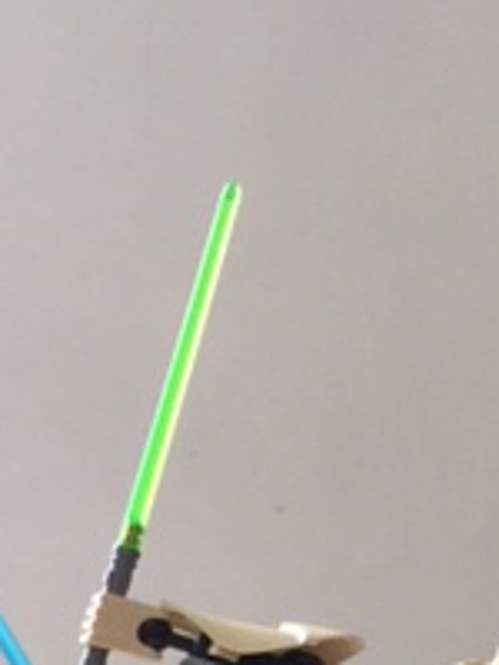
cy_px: 712
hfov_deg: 15.0
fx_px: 1787
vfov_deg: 20.2
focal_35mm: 93
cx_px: 699
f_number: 2.2
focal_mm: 4.15
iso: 64
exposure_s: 1/17
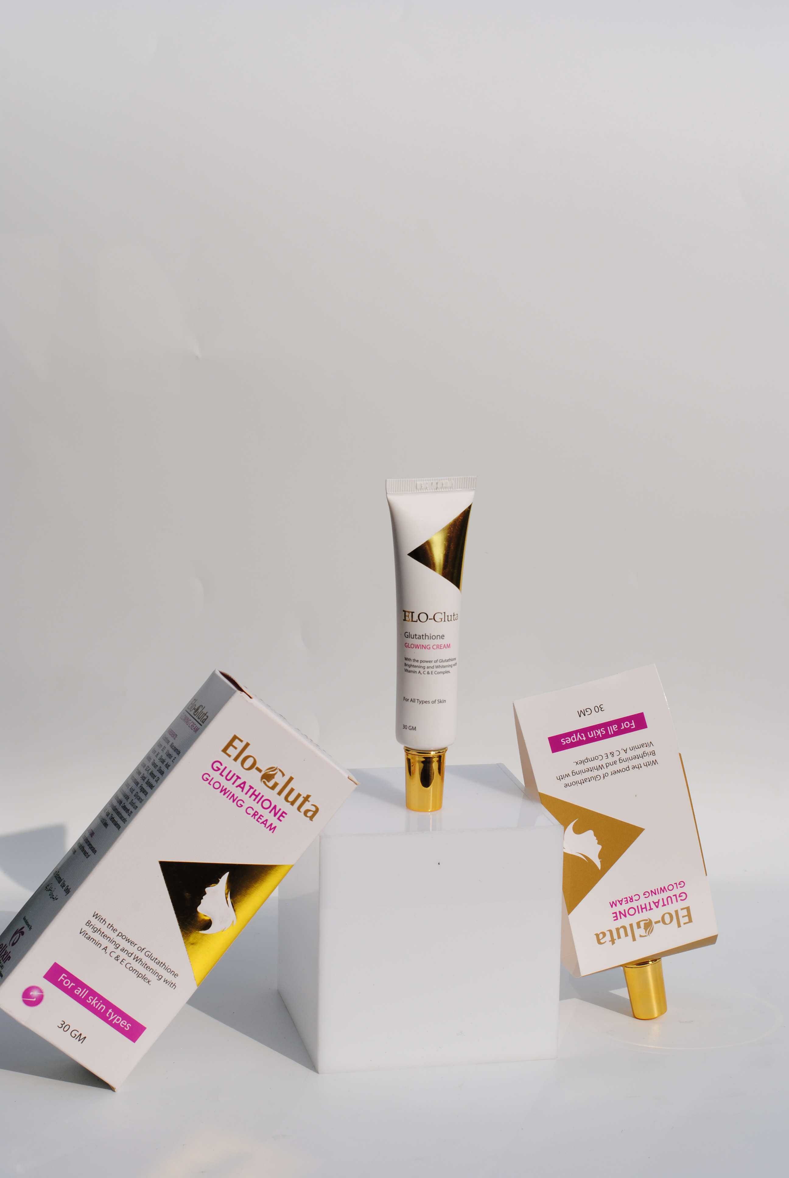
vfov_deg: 27.0
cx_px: 394
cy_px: 589
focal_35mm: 75
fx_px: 2458
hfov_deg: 18.2
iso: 100
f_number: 9
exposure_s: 1/320
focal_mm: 50
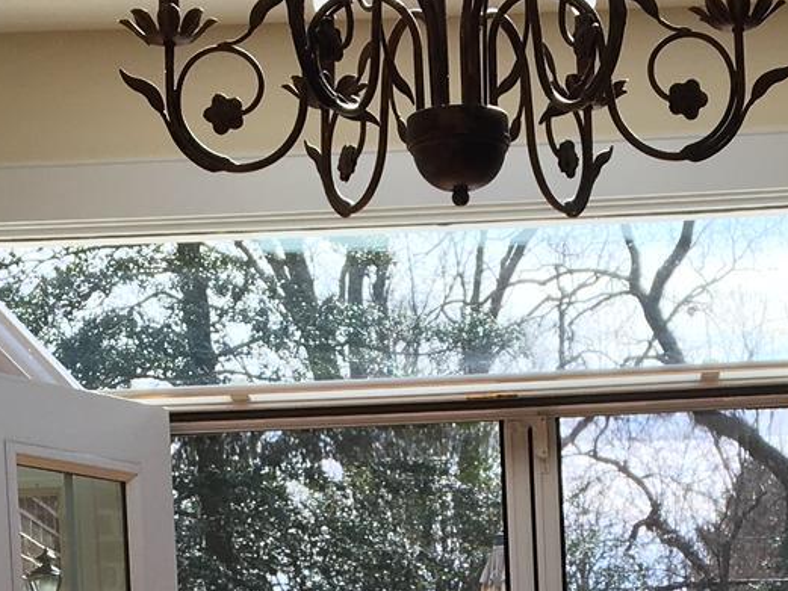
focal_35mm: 114
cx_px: 513
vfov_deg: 12.2
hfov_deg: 17.2
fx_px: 2596
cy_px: 955
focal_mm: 4.15
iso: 25
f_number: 2.2
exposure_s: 1/364
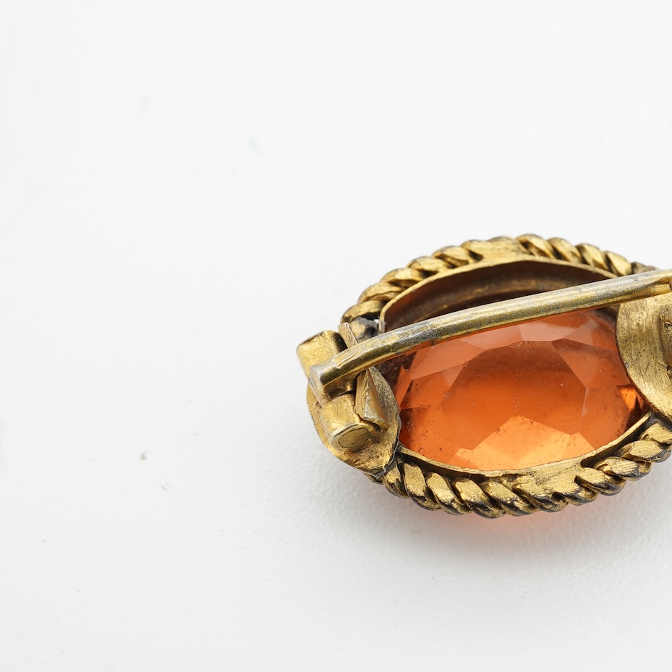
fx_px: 1779
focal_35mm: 81
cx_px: 503
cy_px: 320
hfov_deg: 21.2
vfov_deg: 21.4
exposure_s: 1/50
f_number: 22
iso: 125
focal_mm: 30
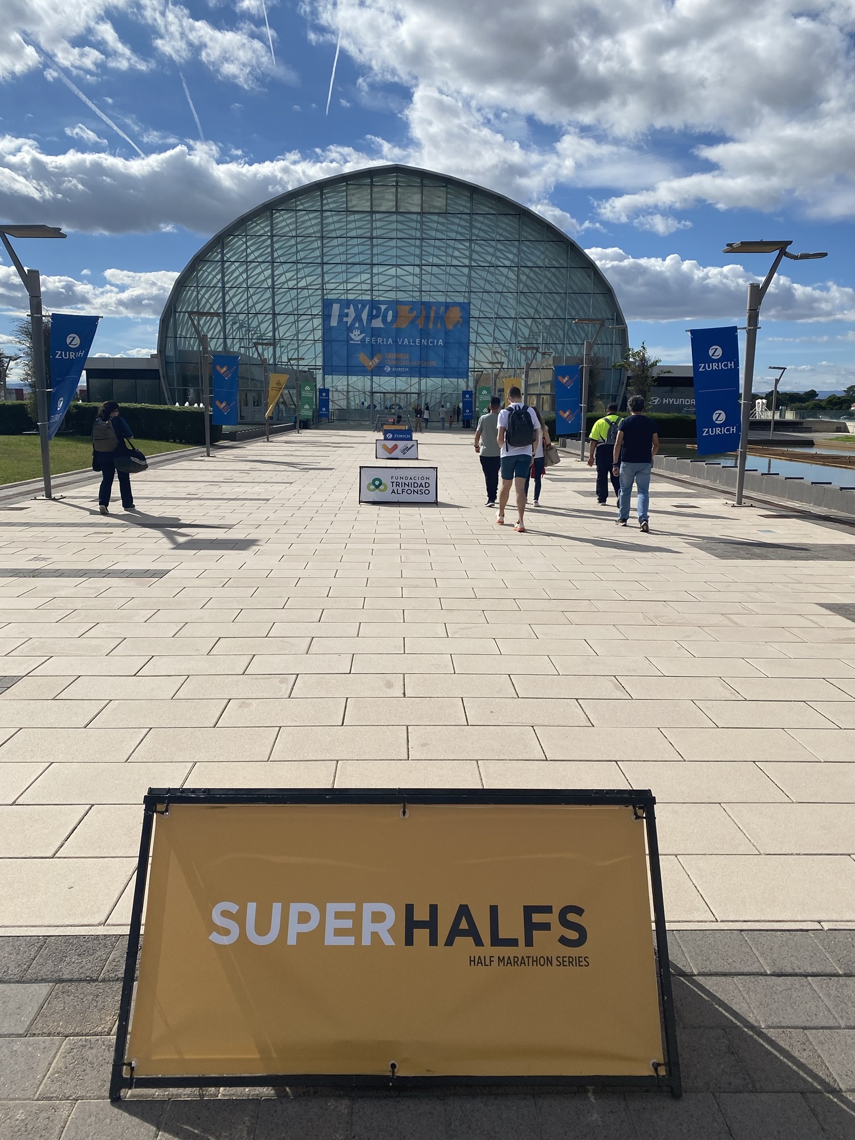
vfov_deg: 67.3
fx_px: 856
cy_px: 570
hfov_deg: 53.1
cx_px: 428
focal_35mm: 26
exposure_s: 1/7194
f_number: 1.8
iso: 32
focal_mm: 4.25
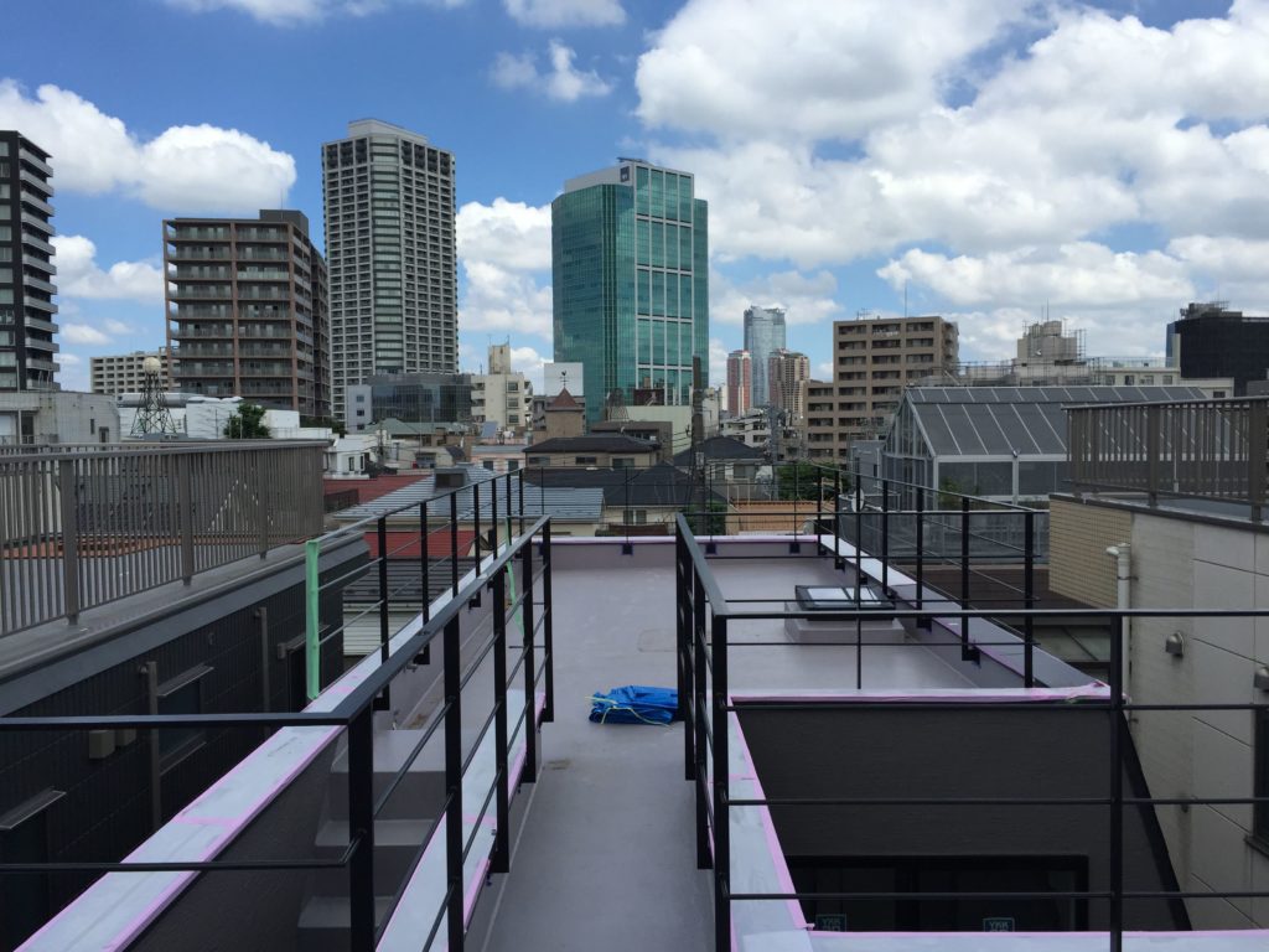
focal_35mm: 29
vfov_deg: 48.2
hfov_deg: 61.7
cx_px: 634
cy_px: 476
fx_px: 1063
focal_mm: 4.15
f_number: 2.2
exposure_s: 1/2475
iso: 32
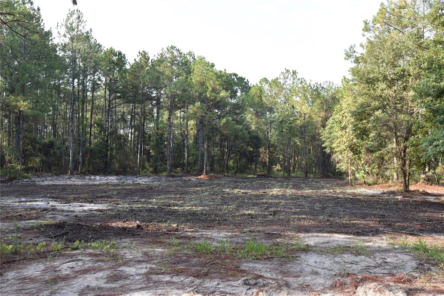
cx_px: 222
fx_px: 419
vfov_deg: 38.9
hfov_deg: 55.8
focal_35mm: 34
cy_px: 148
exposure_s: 1/400
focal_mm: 34
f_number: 10
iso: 1250
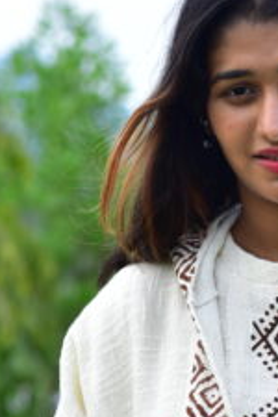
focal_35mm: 266
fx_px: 3081
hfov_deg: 5.2
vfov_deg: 7.7
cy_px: 365
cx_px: 297
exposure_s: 1/320
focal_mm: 85
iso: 320
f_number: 2
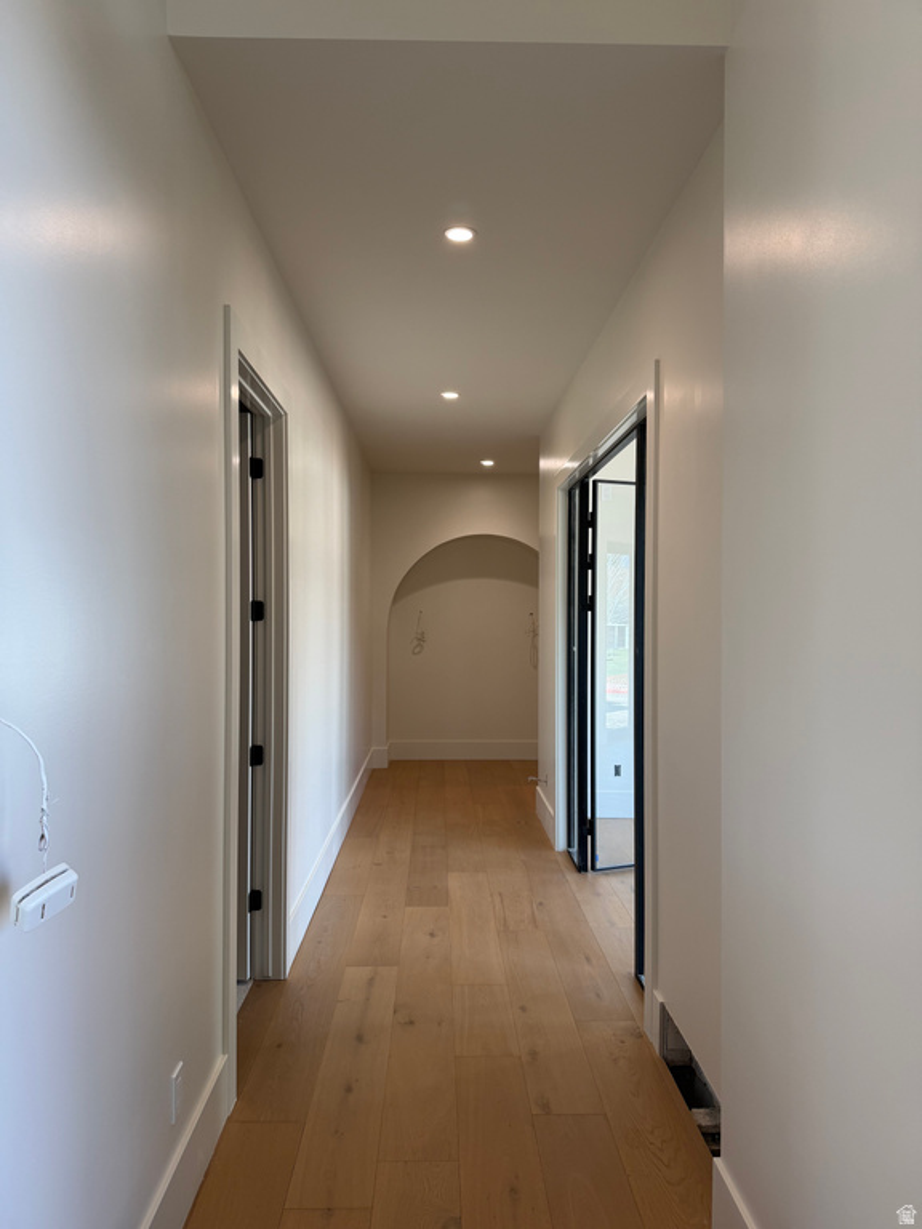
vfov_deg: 71.6
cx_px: 461
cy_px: 614
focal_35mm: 24
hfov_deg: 56.8
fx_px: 852
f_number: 1.78
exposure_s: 1/121
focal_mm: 6.76
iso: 125
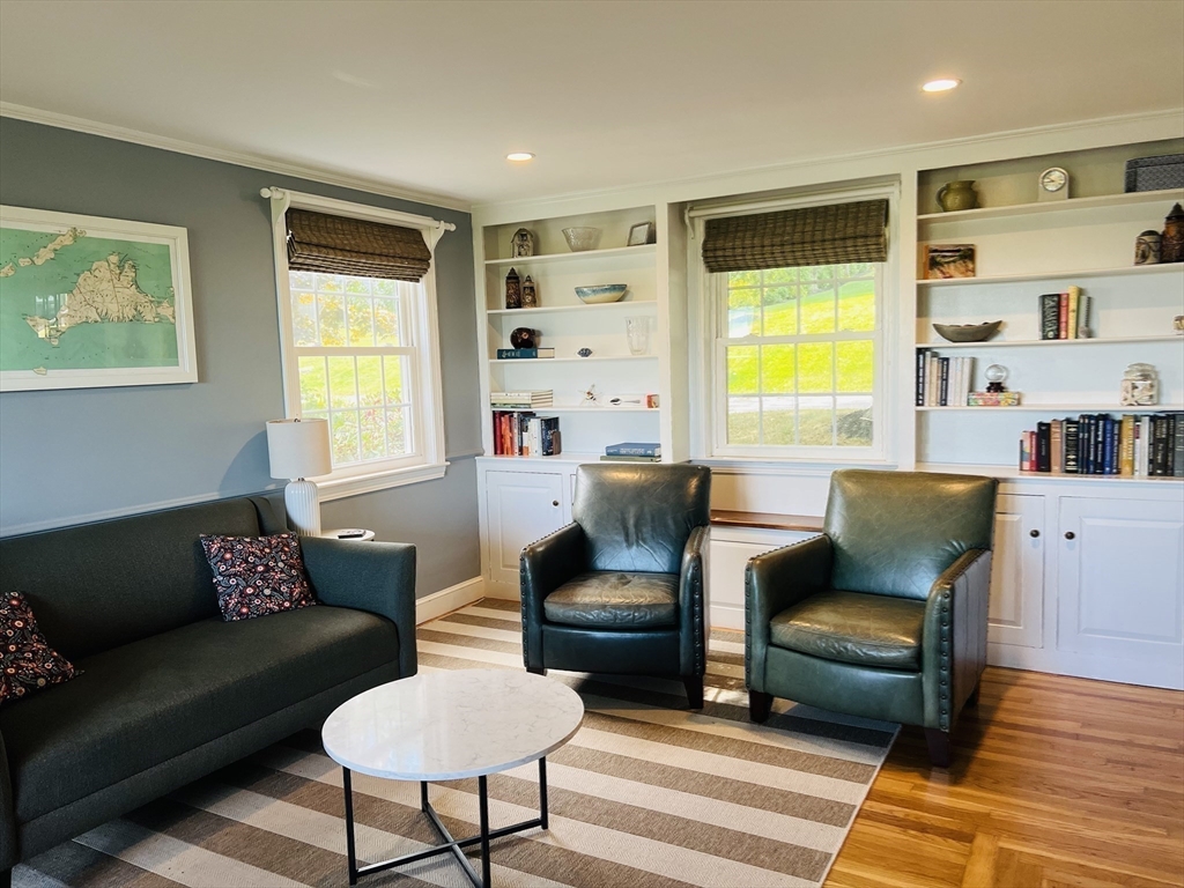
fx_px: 889
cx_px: 592
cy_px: 444
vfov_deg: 53.1
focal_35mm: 26
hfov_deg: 67.3
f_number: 1.5
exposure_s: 1/120
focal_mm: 5.7
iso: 125
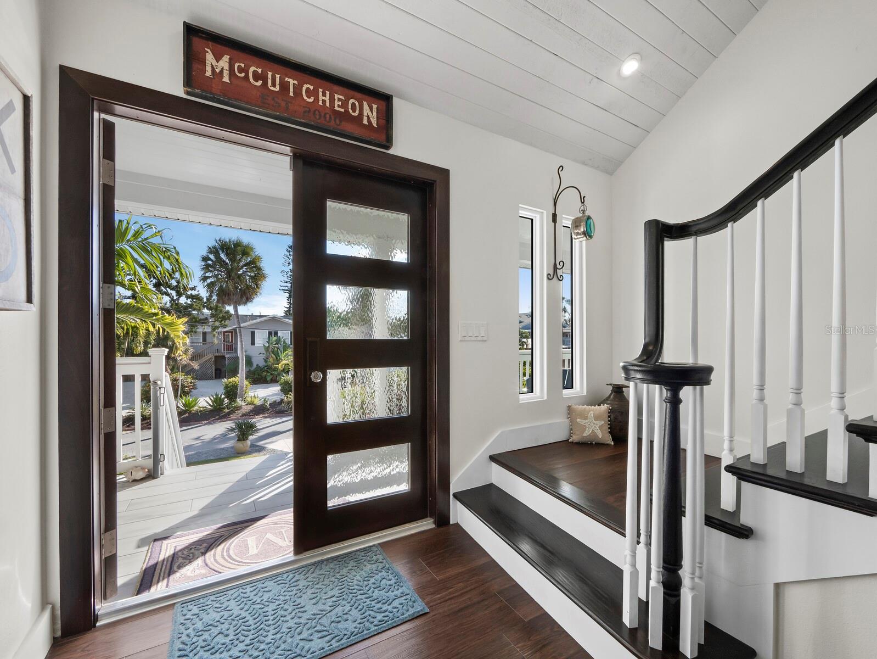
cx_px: 438
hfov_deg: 102.0
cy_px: 330
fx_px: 355
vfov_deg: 85.7
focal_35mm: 14
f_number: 13
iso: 320
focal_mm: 7
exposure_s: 1/15
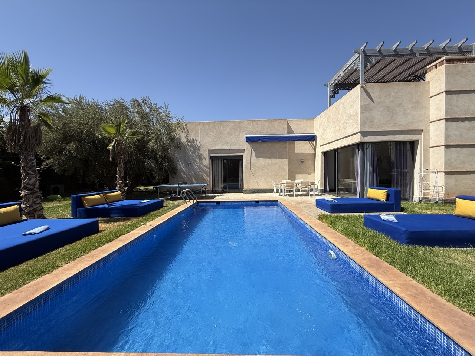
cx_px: 238
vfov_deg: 85.7
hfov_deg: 102.1
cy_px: 178
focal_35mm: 14
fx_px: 192
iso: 50
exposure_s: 1/2717
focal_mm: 2.22
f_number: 2.2
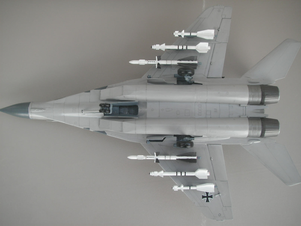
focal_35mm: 38
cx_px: 150
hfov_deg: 49.0
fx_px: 330
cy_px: 113
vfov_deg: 37.7
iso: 50
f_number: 3.3
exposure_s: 1/60
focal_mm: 6.3
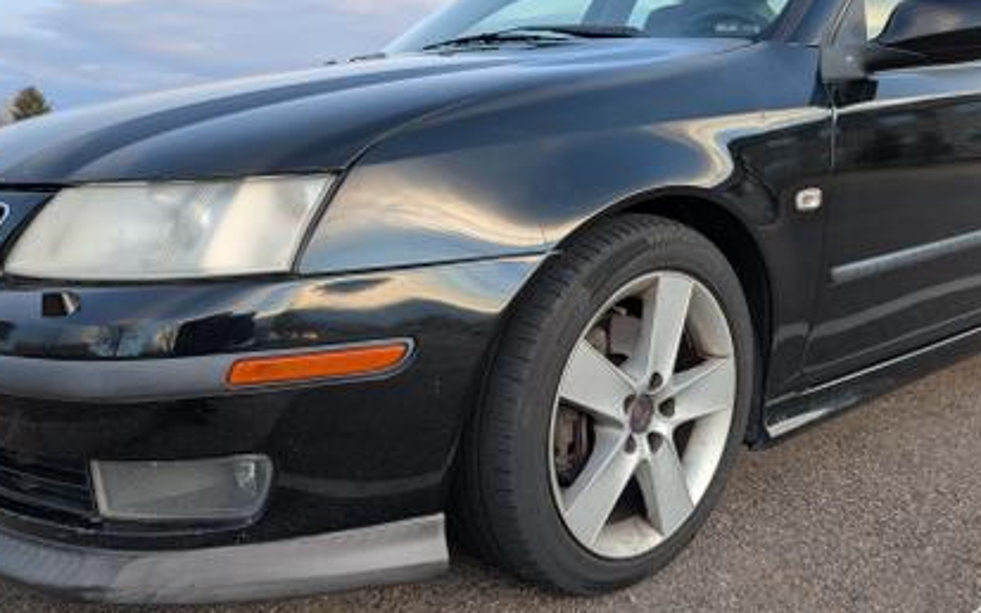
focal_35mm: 31
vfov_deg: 40.5
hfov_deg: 60.9
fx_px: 829
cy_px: 349
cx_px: 411
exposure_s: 1/121
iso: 99
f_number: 1.68
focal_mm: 6.9
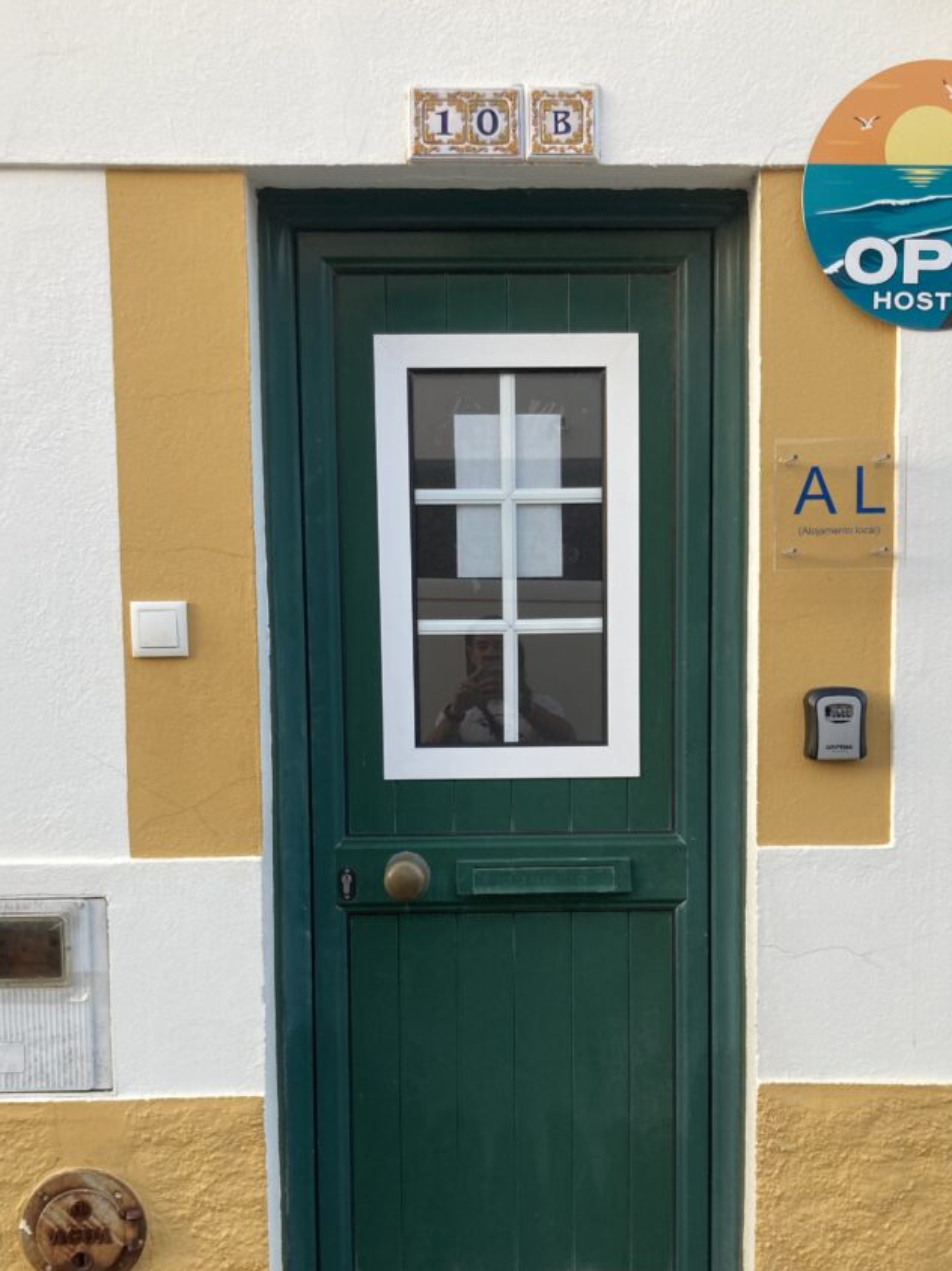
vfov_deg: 53.6
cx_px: 517
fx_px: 1247
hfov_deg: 41.7
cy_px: 767
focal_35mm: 34
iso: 40
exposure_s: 1/121
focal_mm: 3.99
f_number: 1.8
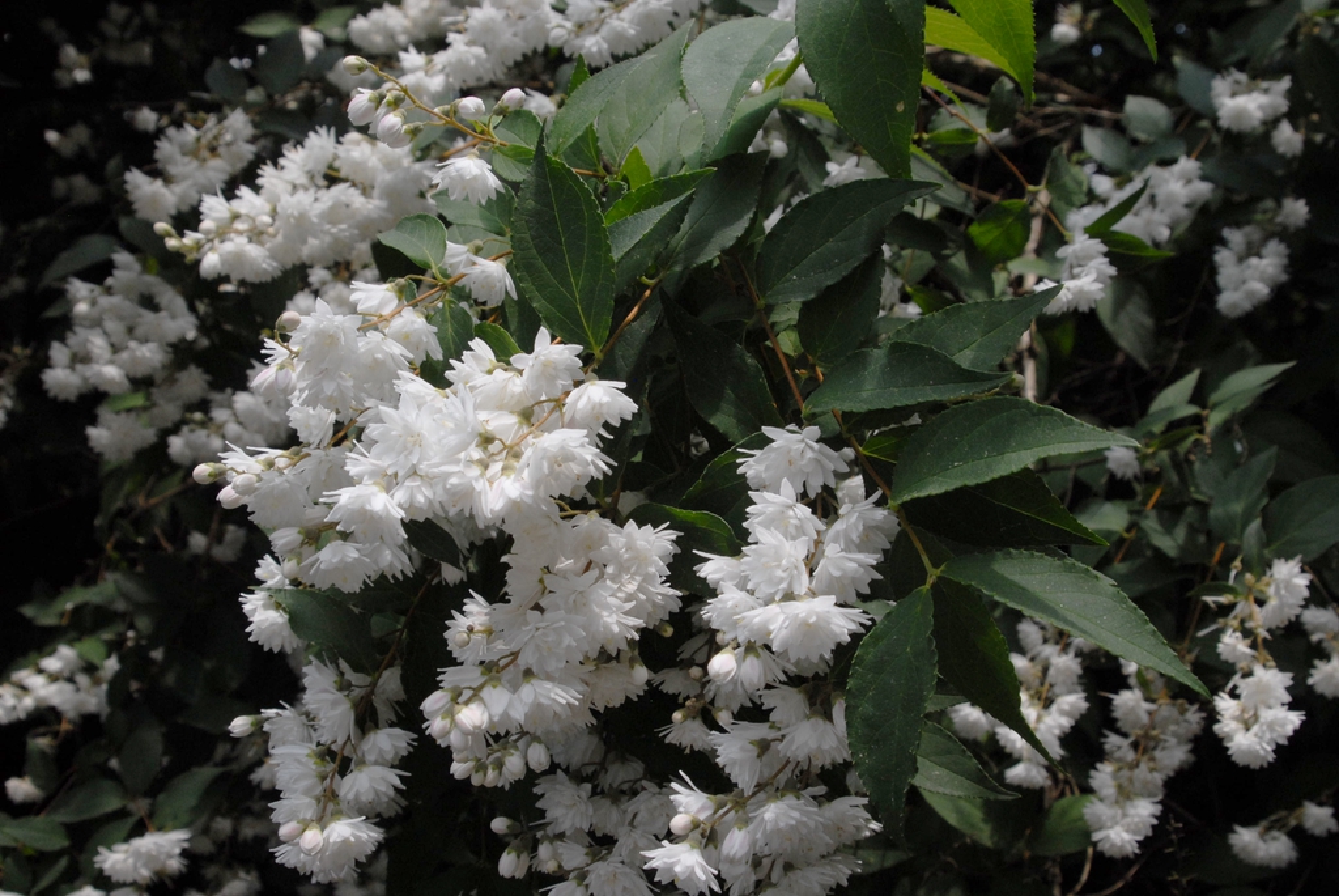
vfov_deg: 32.0
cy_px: 448
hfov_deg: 46.4
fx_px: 1564
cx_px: 670
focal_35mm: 42
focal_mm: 28
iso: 400
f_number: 9
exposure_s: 1/250
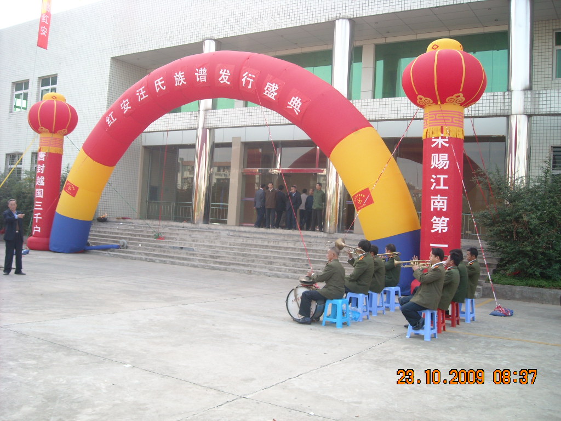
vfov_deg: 40.7
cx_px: 280
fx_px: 567
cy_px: 210
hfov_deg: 52.6
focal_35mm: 35
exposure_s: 1/148
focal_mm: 5.7
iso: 64
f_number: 2.8
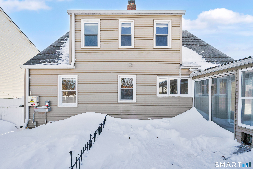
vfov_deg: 81.2
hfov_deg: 104.3
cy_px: 84
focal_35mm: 14
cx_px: 126
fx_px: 98
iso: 250
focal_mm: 14
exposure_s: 1/1000
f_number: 9
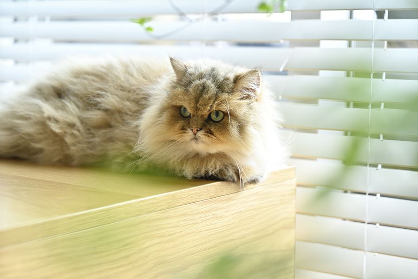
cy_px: 140
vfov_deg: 19.5
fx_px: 813
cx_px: 209
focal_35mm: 70
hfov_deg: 28.8
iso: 560
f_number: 2.8
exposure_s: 1/125
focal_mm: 70
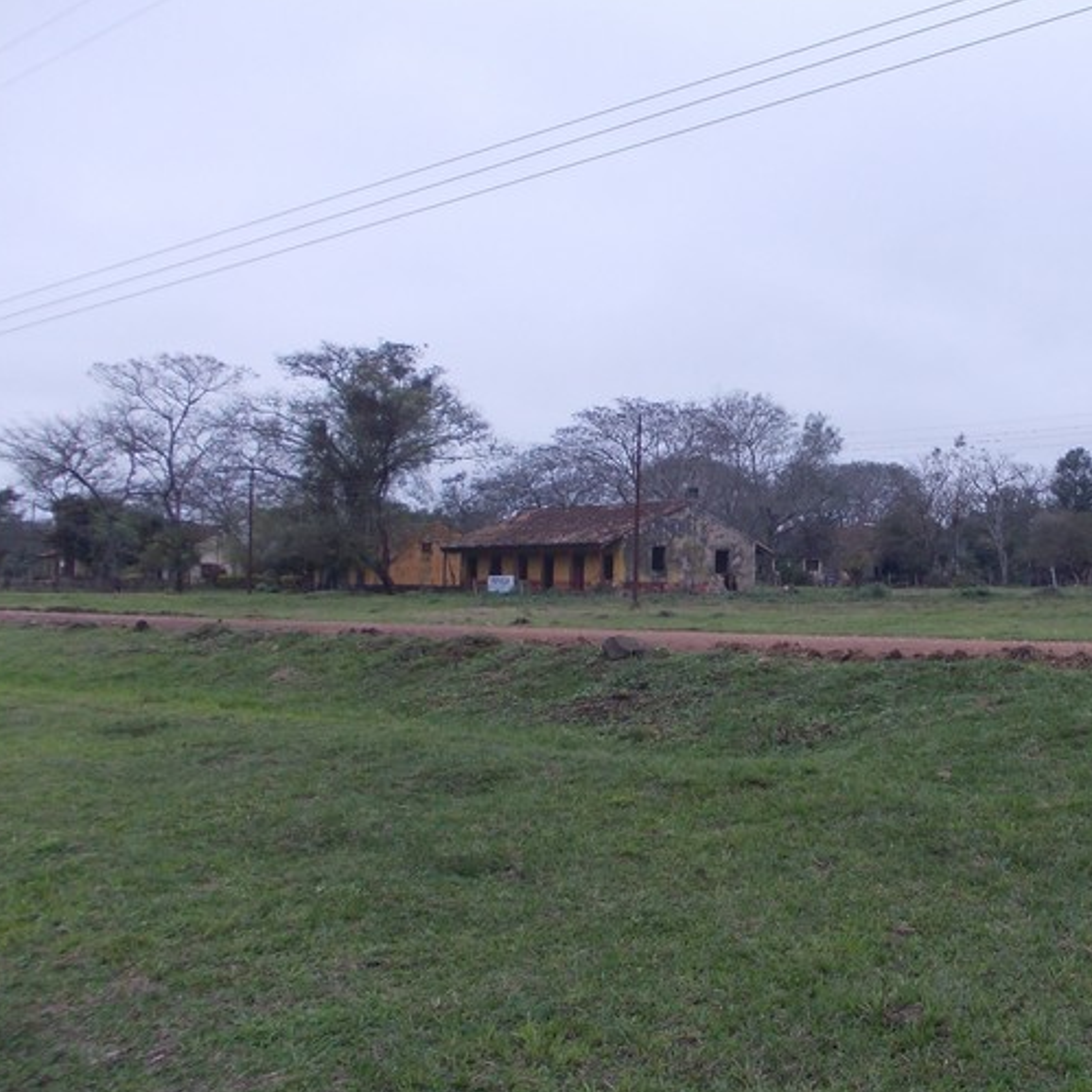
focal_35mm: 38
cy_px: 582
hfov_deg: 42.6
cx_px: 810
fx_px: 1356
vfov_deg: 43.8
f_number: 5.4
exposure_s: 1/160
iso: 80
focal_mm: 4
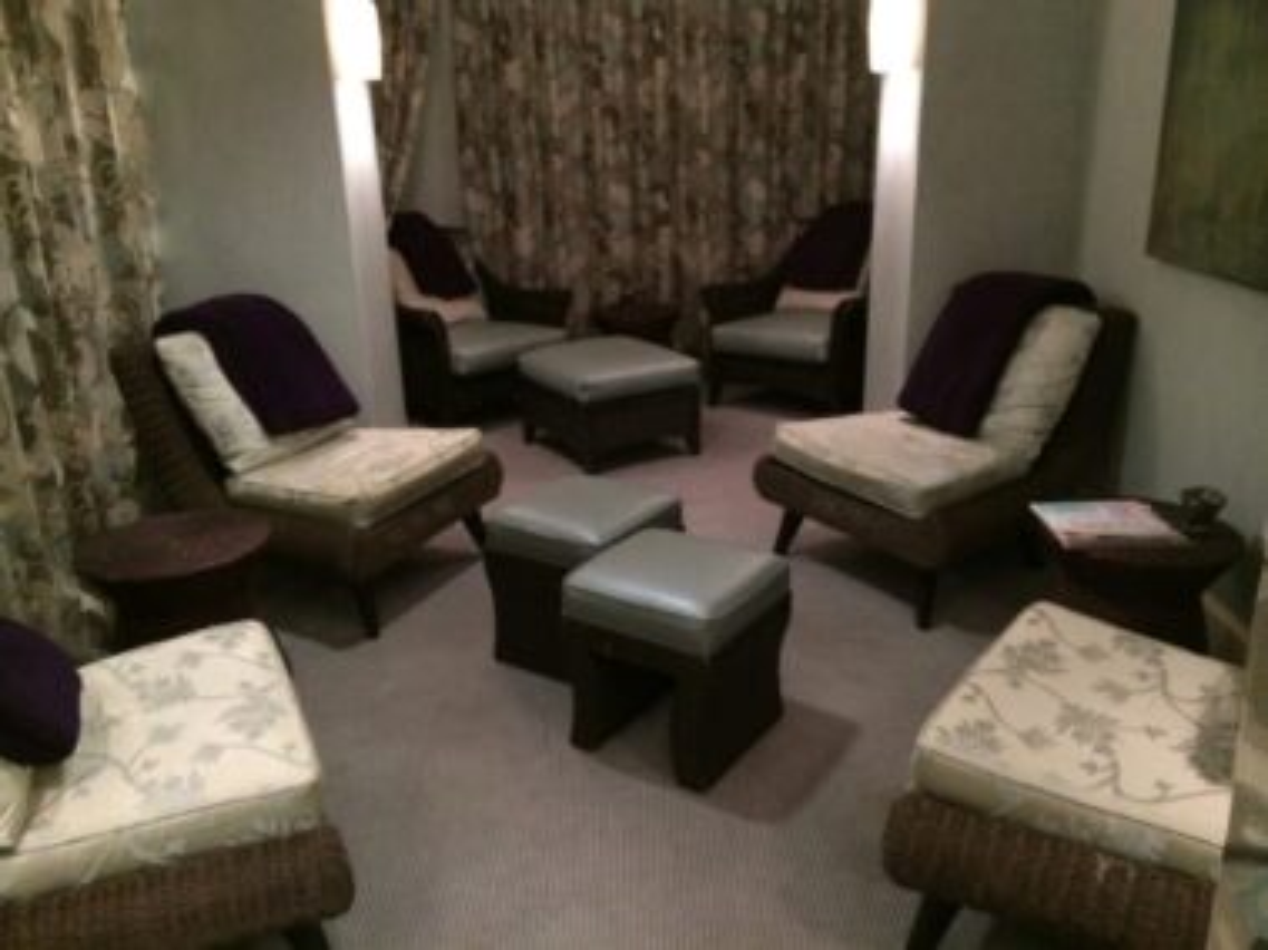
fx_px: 1099
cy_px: 475
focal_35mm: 30
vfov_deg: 46.8
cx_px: 634
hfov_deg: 60.0
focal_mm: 4.12
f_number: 2.2
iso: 320
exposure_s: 1/15
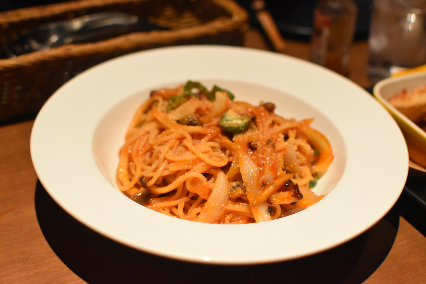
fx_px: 621
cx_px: 213
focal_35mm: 52
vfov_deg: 25.8
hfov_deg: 37.9
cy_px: 142
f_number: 2.5
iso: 3200
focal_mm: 35
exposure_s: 1/125
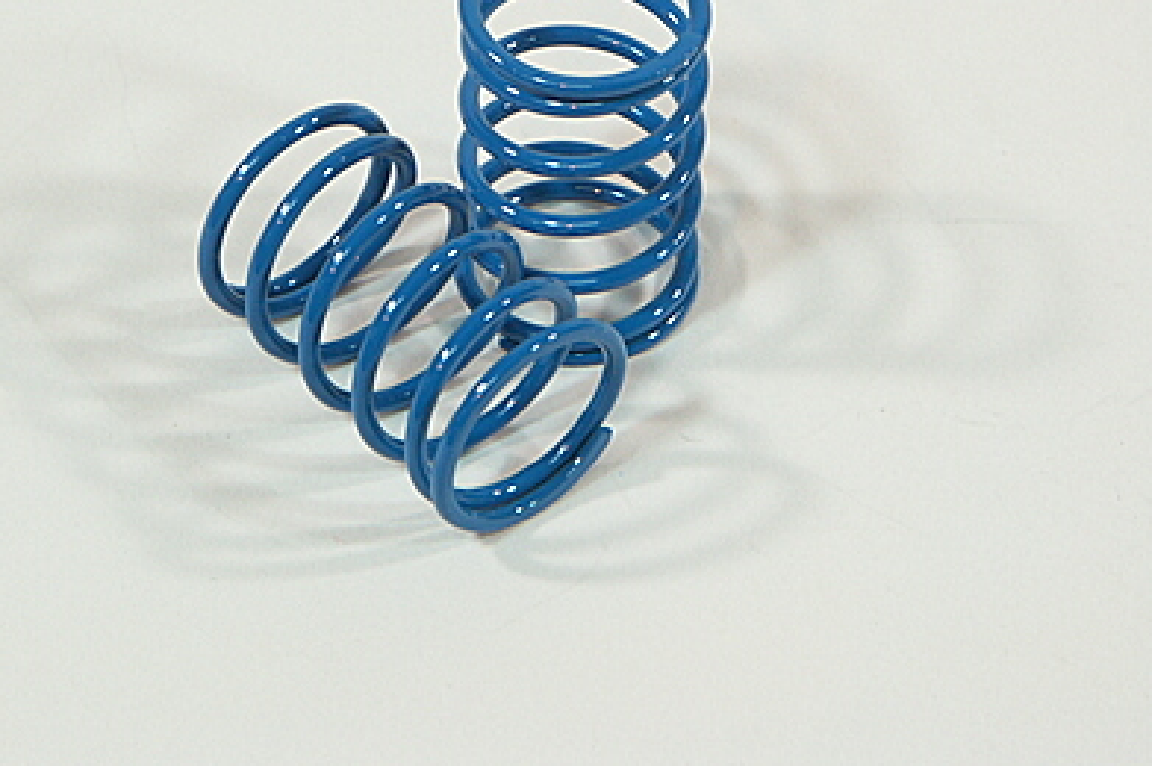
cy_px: 258
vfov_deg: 5.2
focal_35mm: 265
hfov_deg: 7.8
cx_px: 466
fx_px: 8473
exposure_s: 1/8
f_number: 11
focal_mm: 50.48
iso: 100
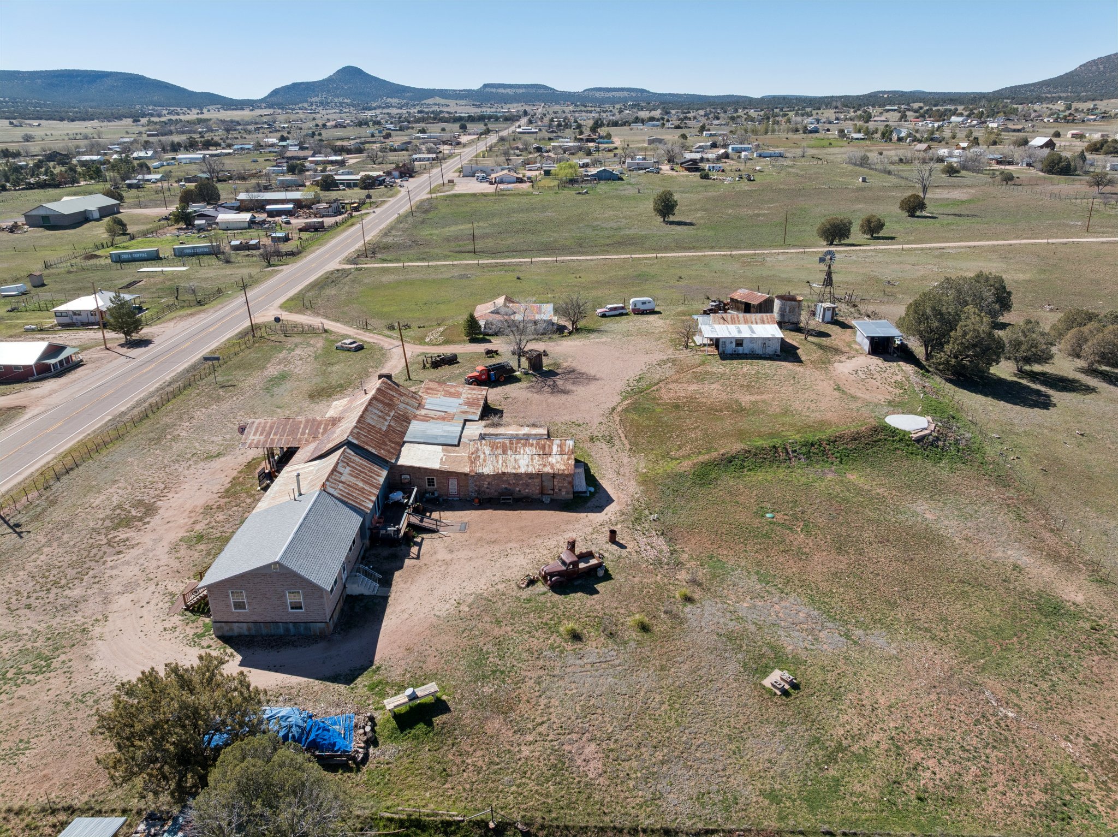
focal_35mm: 24
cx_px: 559
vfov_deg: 56.8
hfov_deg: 71.6
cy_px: 418
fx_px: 775
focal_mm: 12.29
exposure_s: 1/400
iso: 100
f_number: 6.3
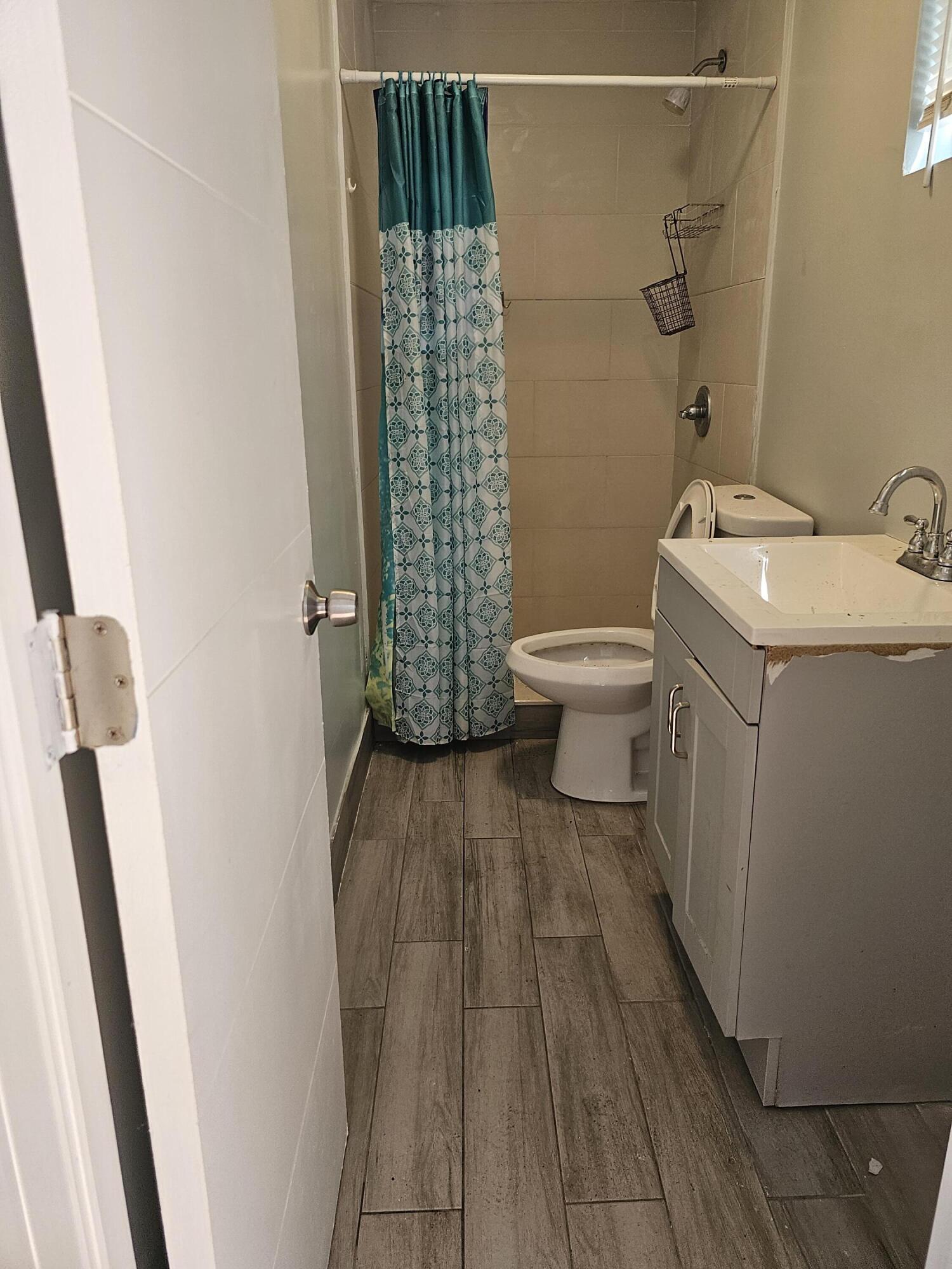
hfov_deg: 58.9
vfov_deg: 73.9
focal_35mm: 23
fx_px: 843
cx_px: 476
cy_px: 634
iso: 320
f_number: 1.7
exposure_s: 1/359
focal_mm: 6.3
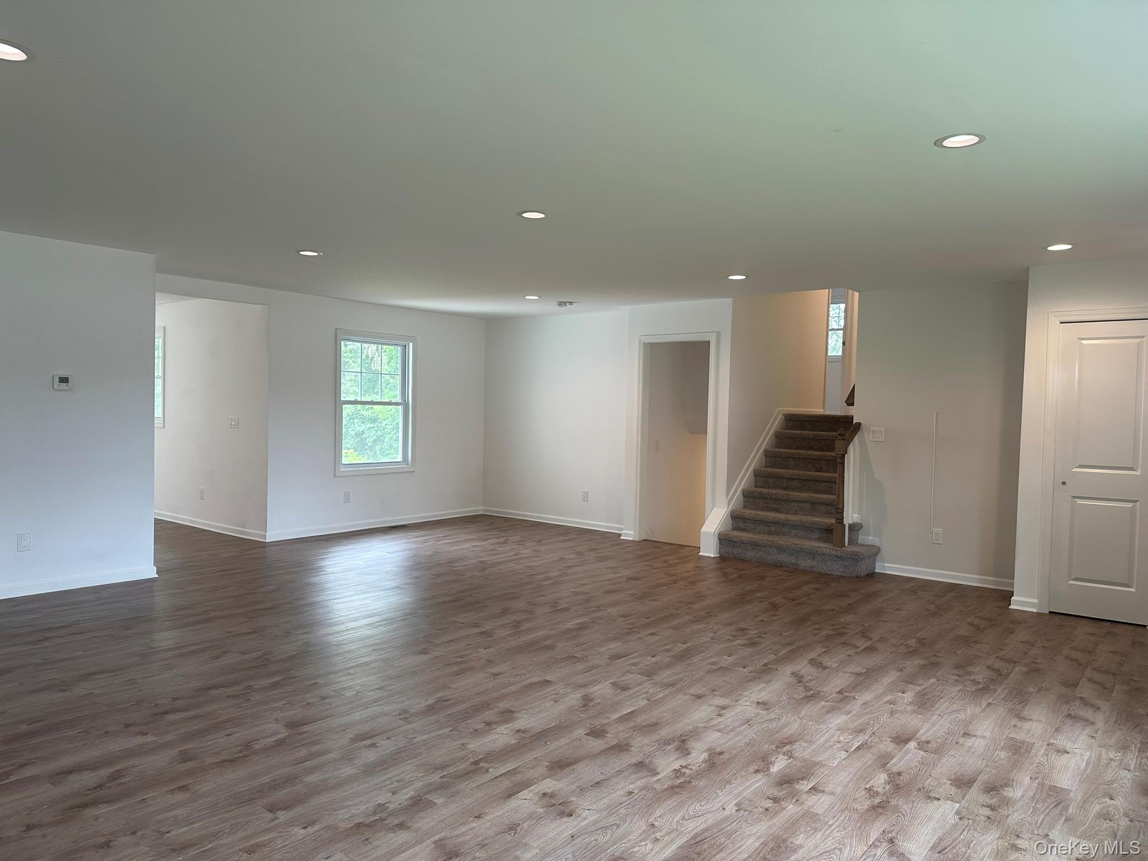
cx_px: 574
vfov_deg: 56.8
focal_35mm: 24
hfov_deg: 71.6
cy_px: 430
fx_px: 796
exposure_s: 1/120
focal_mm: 6.86
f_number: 1.78
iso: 125
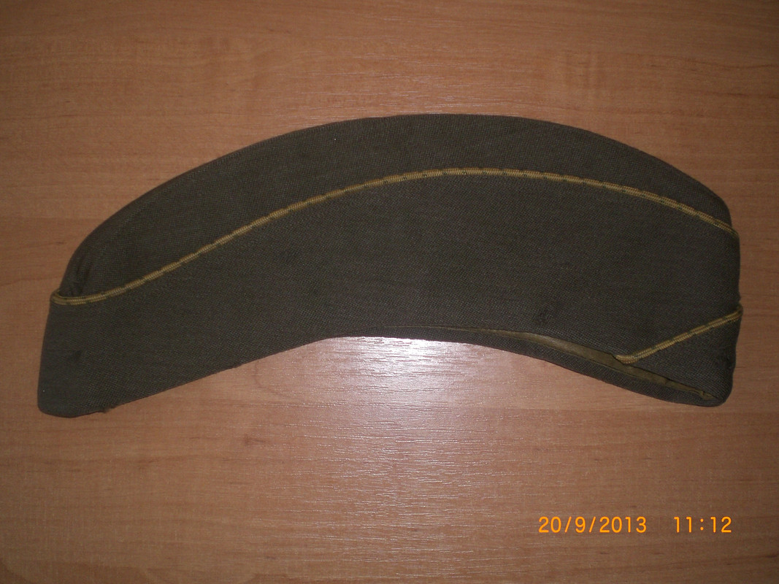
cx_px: 390
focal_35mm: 38
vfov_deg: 37.7
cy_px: 292
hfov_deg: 49.0
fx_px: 855
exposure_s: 1/60
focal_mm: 6.3
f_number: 3.1
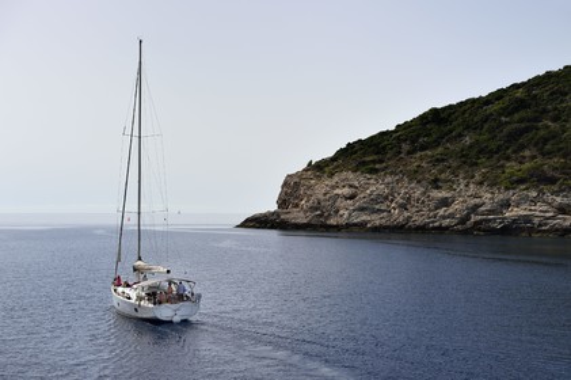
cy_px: 190
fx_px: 919
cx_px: 286
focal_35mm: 58
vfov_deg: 23.3
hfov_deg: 34.5
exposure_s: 1/500
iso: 200
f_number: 10
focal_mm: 58
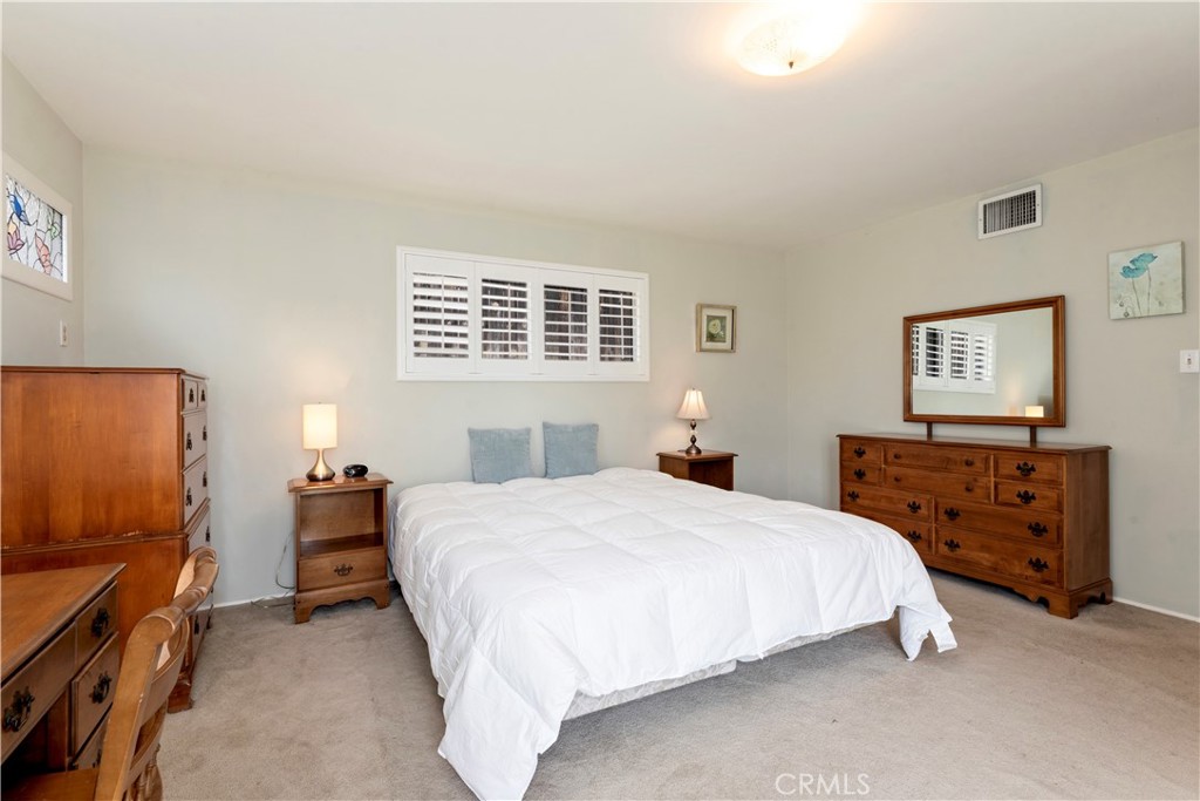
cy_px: 400
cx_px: 600
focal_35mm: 16
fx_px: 537
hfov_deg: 96.4
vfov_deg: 73.4
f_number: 13
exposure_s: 1/2
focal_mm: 16.1
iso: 64
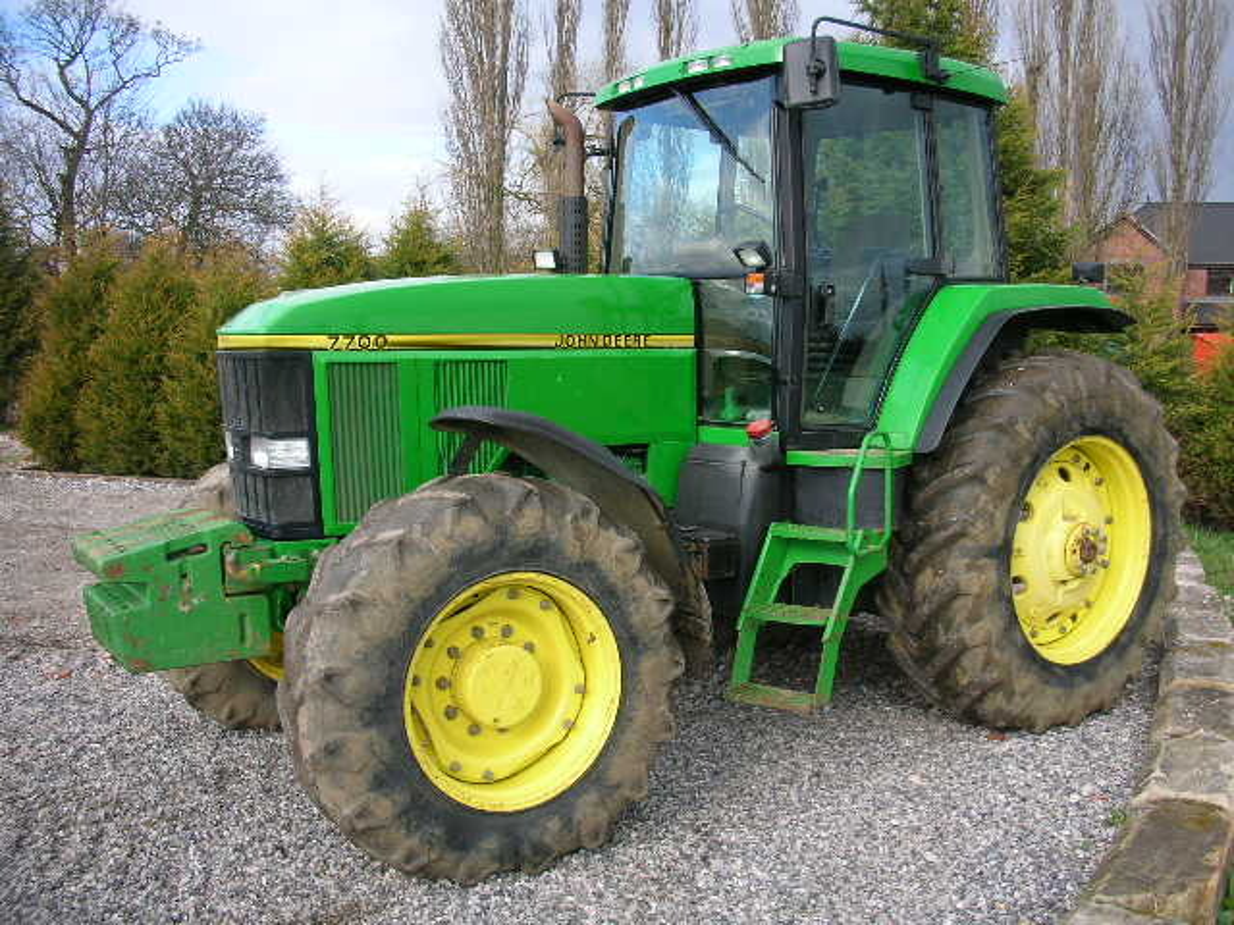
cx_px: 617
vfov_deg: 40.7
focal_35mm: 35
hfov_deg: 52.6
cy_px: 462
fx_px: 1248
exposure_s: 1/250
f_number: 3
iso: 50
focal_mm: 5.8
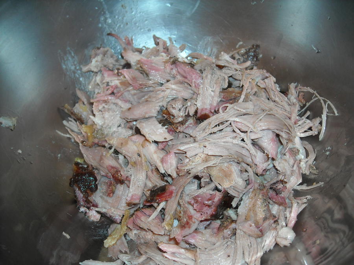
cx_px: 177
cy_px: 132
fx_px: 358
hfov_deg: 52.6
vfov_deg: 40.7
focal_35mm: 35
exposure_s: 1/60
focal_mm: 5.7
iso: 200
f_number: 2.8
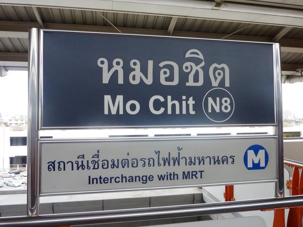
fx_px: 219
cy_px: 114
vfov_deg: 54.8
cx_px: 152
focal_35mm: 25
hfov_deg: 69.4
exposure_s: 1/250
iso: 125
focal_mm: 4.1
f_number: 4
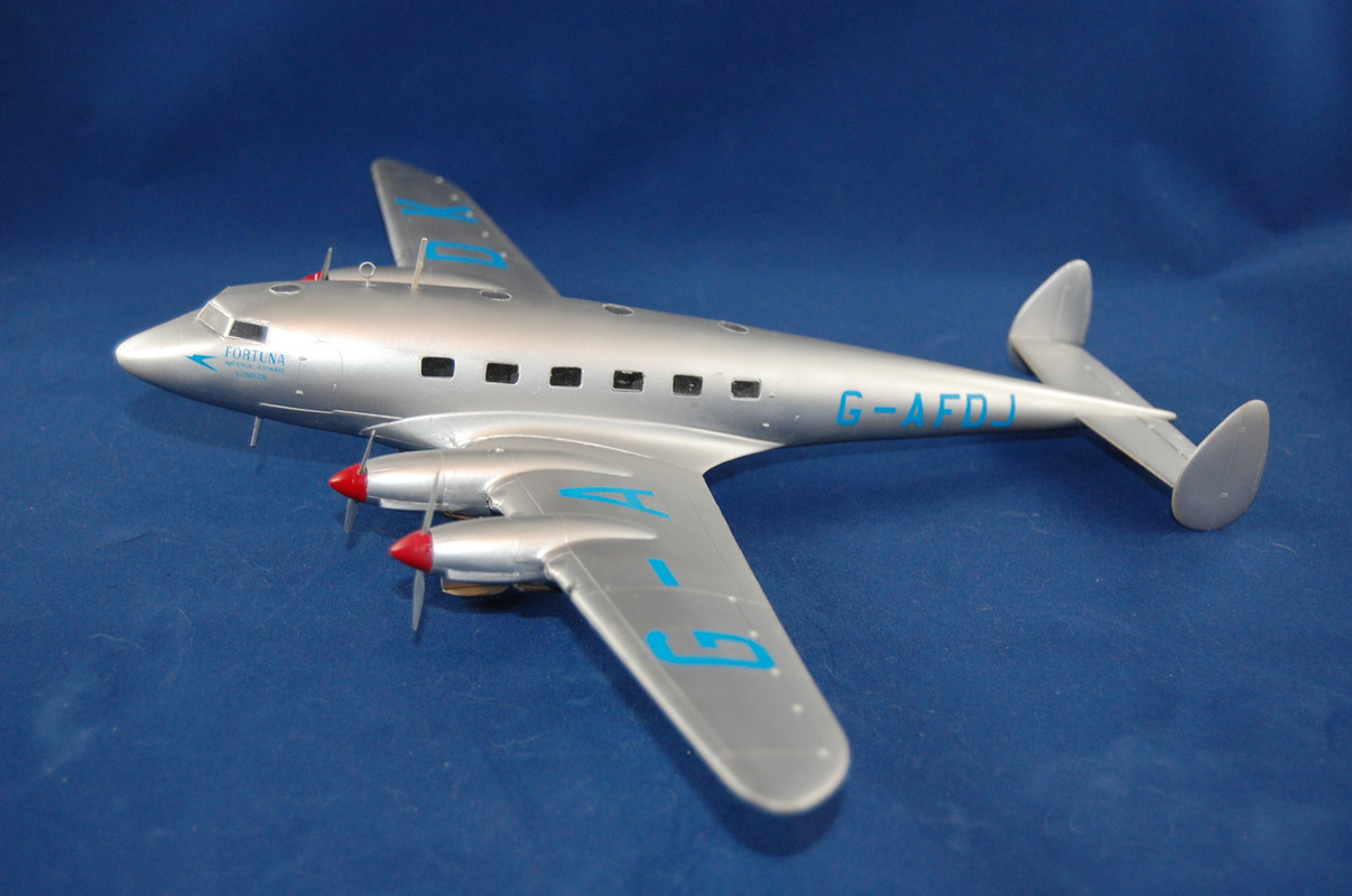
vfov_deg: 23.7
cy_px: 448
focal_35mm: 57
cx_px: 676
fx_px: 2137
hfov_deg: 35.1
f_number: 5
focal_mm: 38
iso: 800
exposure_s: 1/60
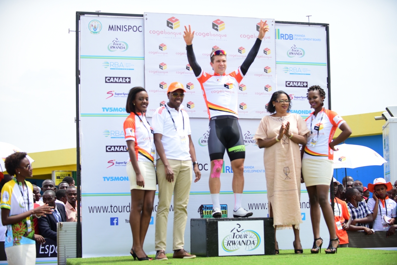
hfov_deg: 27.0
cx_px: 198
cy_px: 132
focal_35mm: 75
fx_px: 827
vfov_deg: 18.2
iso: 100
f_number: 14
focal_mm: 75
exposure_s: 1/800
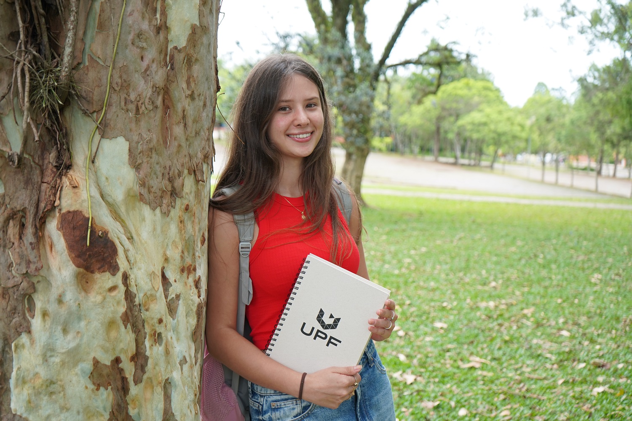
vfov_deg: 29.2
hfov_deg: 42.7
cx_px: 316
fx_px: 807
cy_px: 210
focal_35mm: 46
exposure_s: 1/160
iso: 250
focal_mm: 46
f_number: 4.5
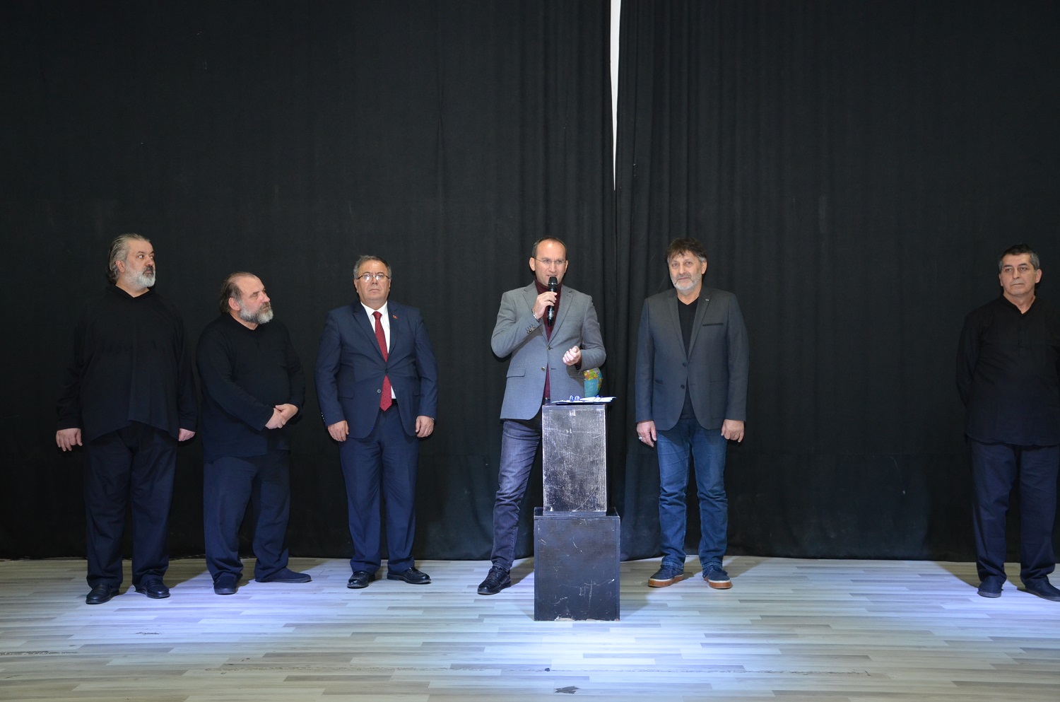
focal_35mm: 45
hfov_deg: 43.7
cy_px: 351
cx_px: 530
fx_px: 1322
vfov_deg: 29.7
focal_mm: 30
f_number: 4
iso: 800
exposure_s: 1/60
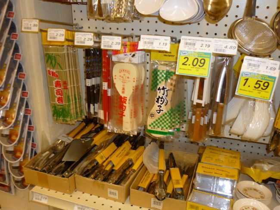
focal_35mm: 33
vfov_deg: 42.9
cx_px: 140
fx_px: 267
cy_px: 105
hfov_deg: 55.4
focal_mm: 5.5
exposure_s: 1/30
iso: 80
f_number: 2.8
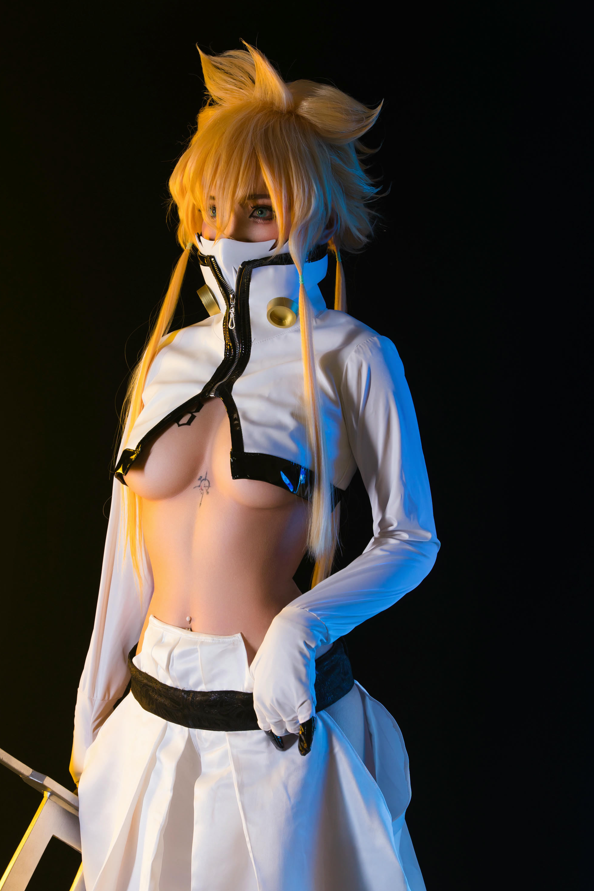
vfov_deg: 28.3
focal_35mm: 71
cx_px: 261
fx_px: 1769
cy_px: 471
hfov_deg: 19.1
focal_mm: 60.4
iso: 400
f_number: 5
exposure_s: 1/100
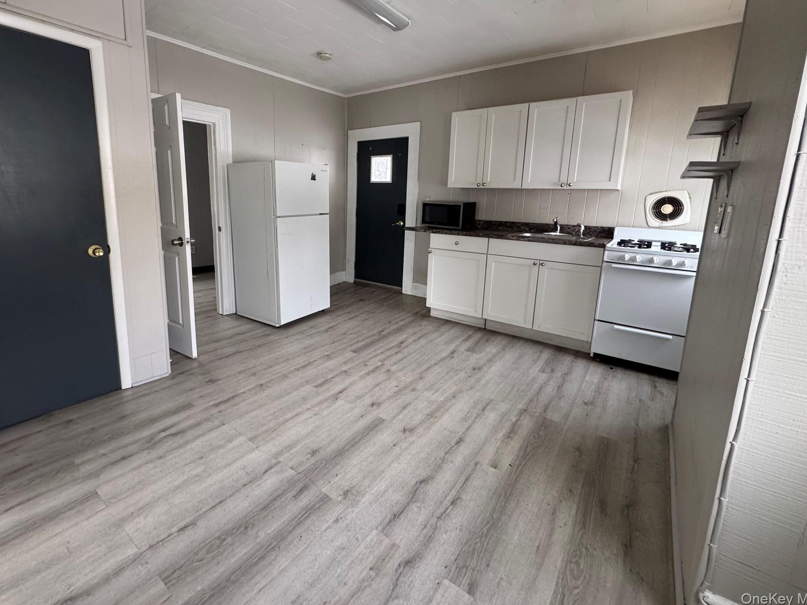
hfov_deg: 94.3
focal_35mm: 16
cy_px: 264
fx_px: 373
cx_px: 372
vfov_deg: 77.7
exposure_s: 1/96
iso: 320
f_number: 2.2
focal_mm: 2.22
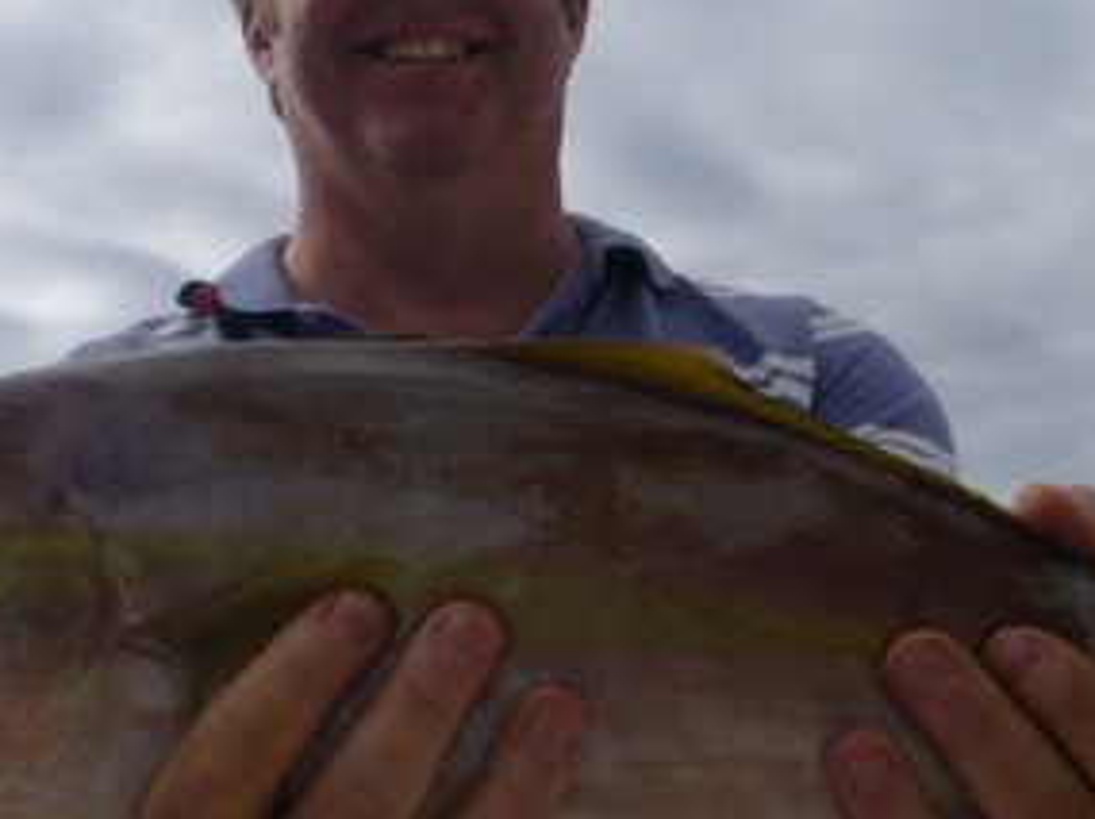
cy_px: 469
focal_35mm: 62
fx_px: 1959
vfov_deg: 23.6
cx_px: 561
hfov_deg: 31.2
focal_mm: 4.9
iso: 100
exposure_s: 1/250
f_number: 10
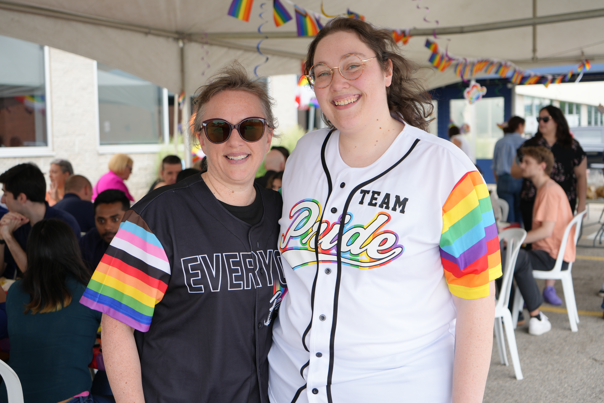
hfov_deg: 42.7
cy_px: 202
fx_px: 772
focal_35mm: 46
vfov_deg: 29.2
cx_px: 302
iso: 160
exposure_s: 1/160
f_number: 4.5
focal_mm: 46
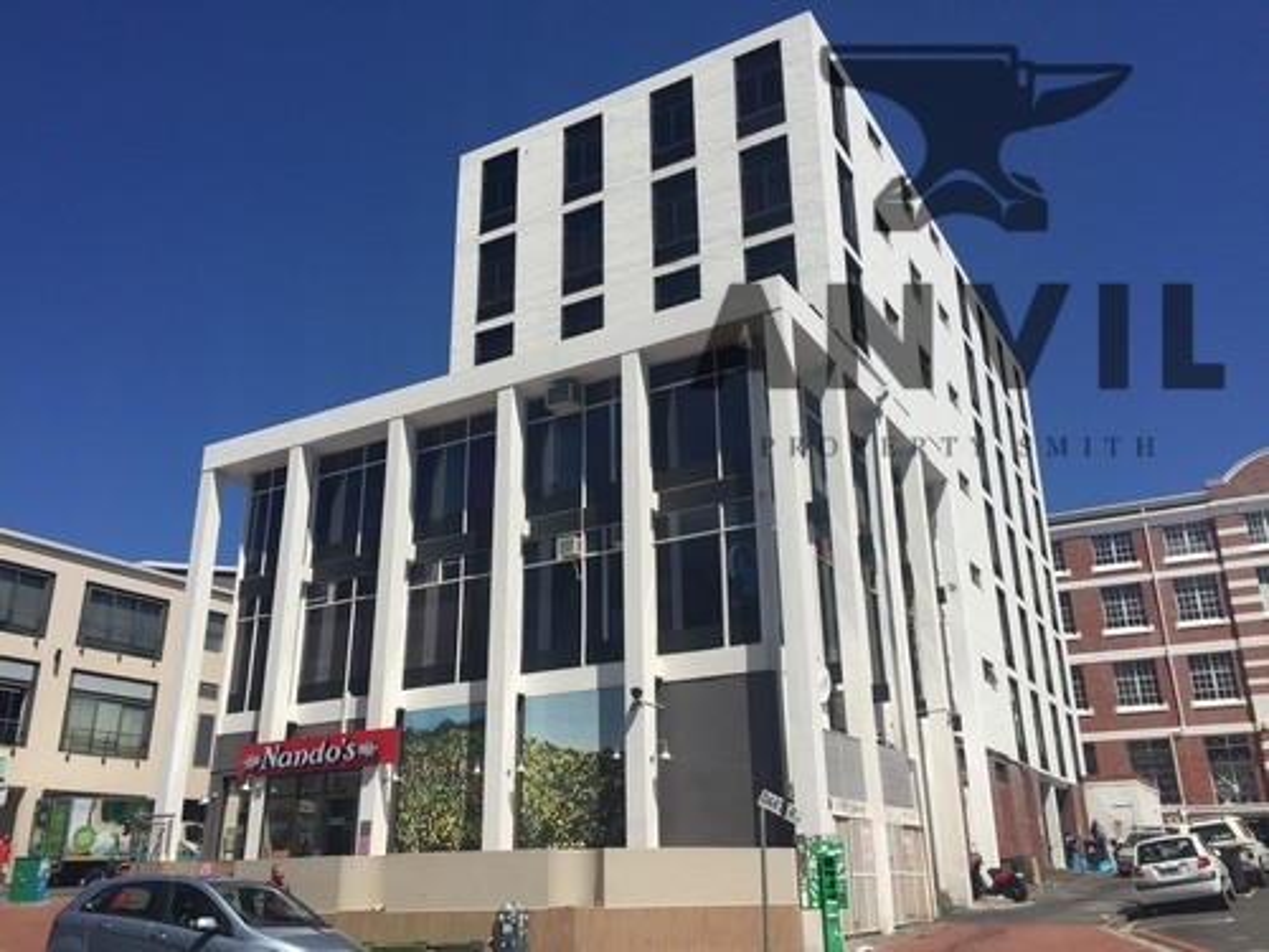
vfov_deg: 48.2
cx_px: 634
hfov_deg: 61.7
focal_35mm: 29
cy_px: 476
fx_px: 1063
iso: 32
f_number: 2.2
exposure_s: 1/3968
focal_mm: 4.15
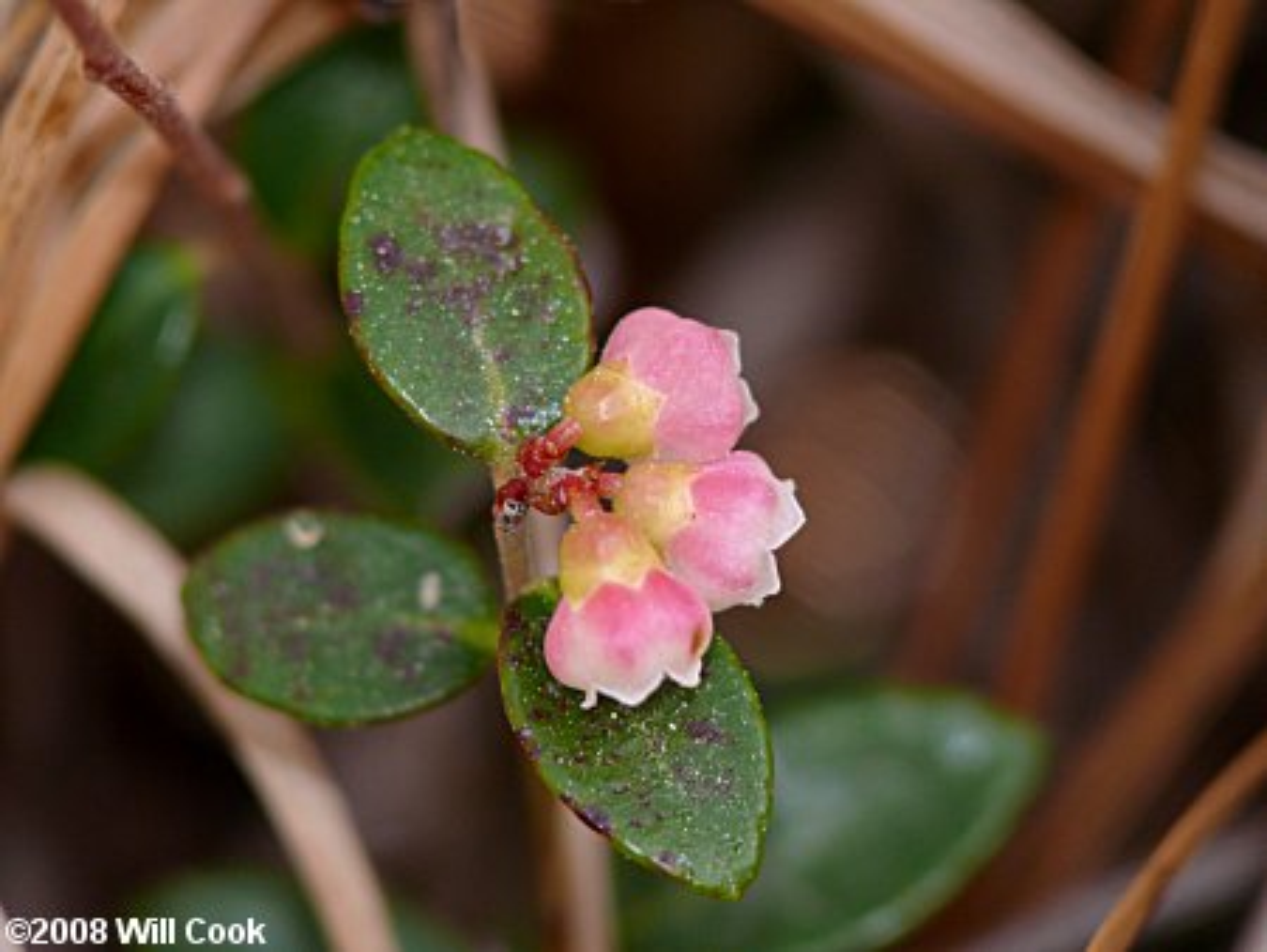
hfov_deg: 4.7
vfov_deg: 3.5
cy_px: 476
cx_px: 634
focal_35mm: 420
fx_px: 15381
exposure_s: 1/200
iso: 100
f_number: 4
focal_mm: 88.8
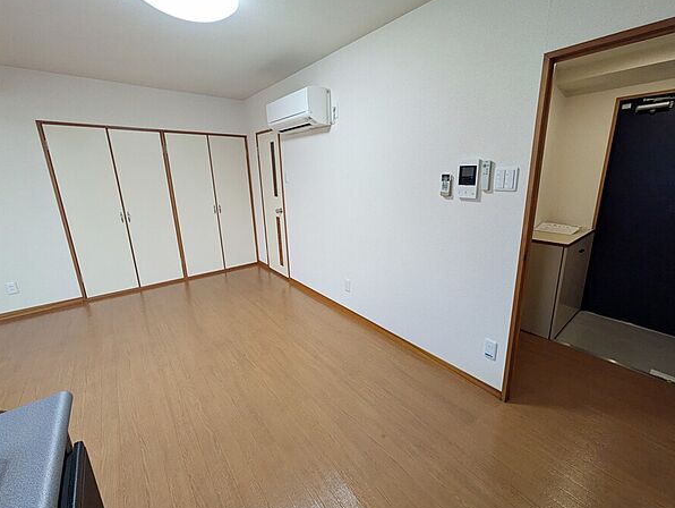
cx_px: 357
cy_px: 243
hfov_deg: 98.0
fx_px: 293
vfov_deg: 81.8
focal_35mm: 15
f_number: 2.2
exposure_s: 1/60
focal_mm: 1.83
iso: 55
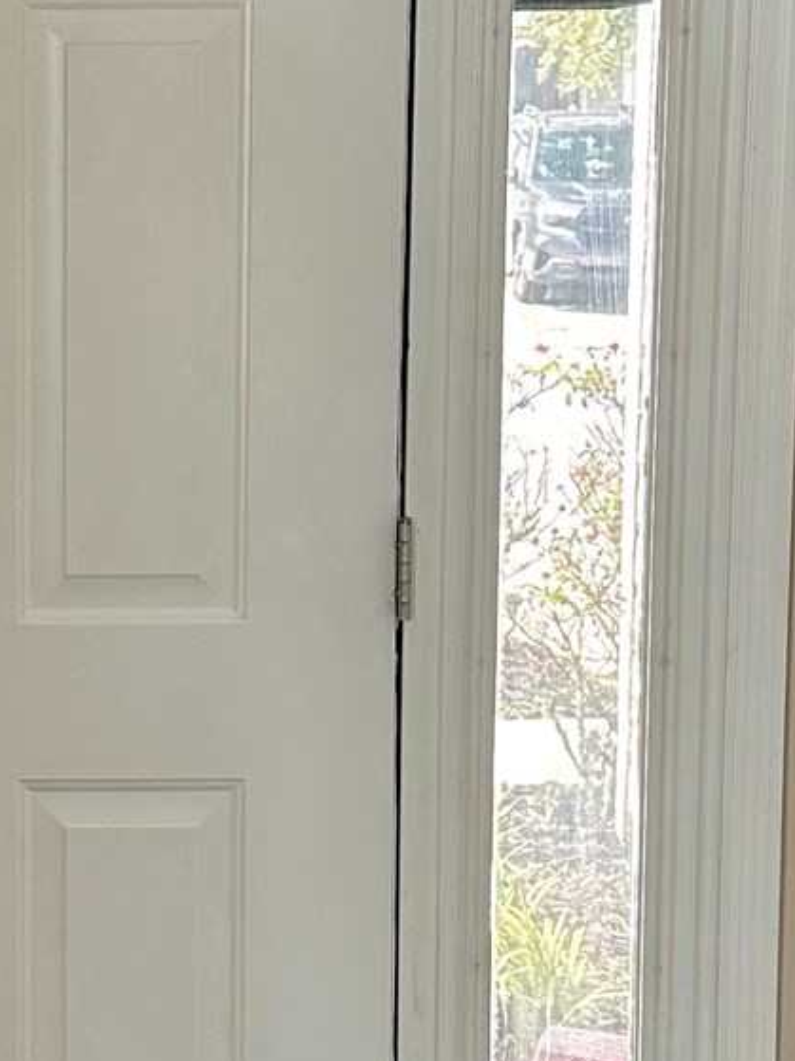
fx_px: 3033
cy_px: 511
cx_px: -82
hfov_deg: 14.6
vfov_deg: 19.8
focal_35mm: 99
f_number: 1.78
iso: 160
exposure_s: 1/60
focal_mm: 6.86
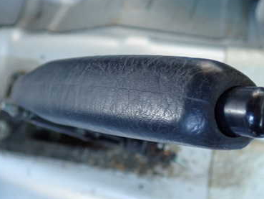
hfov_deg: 36.8
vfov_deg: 28.0
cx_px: 137
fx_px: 397
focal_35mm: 52
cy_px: 105
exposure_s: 1/30
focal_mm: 5.79
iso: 400
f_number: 2.4
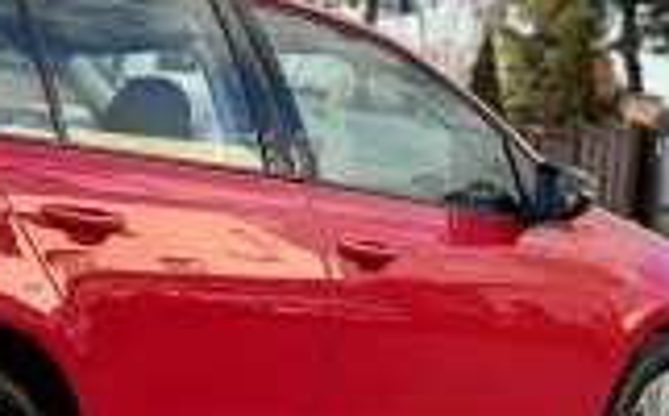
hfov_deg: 17.9
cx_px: 29
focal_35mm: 114
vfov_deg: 11.4
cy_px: 291
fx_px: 2075
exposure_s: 1/372
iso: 64
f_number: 1.78
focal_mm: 6.76
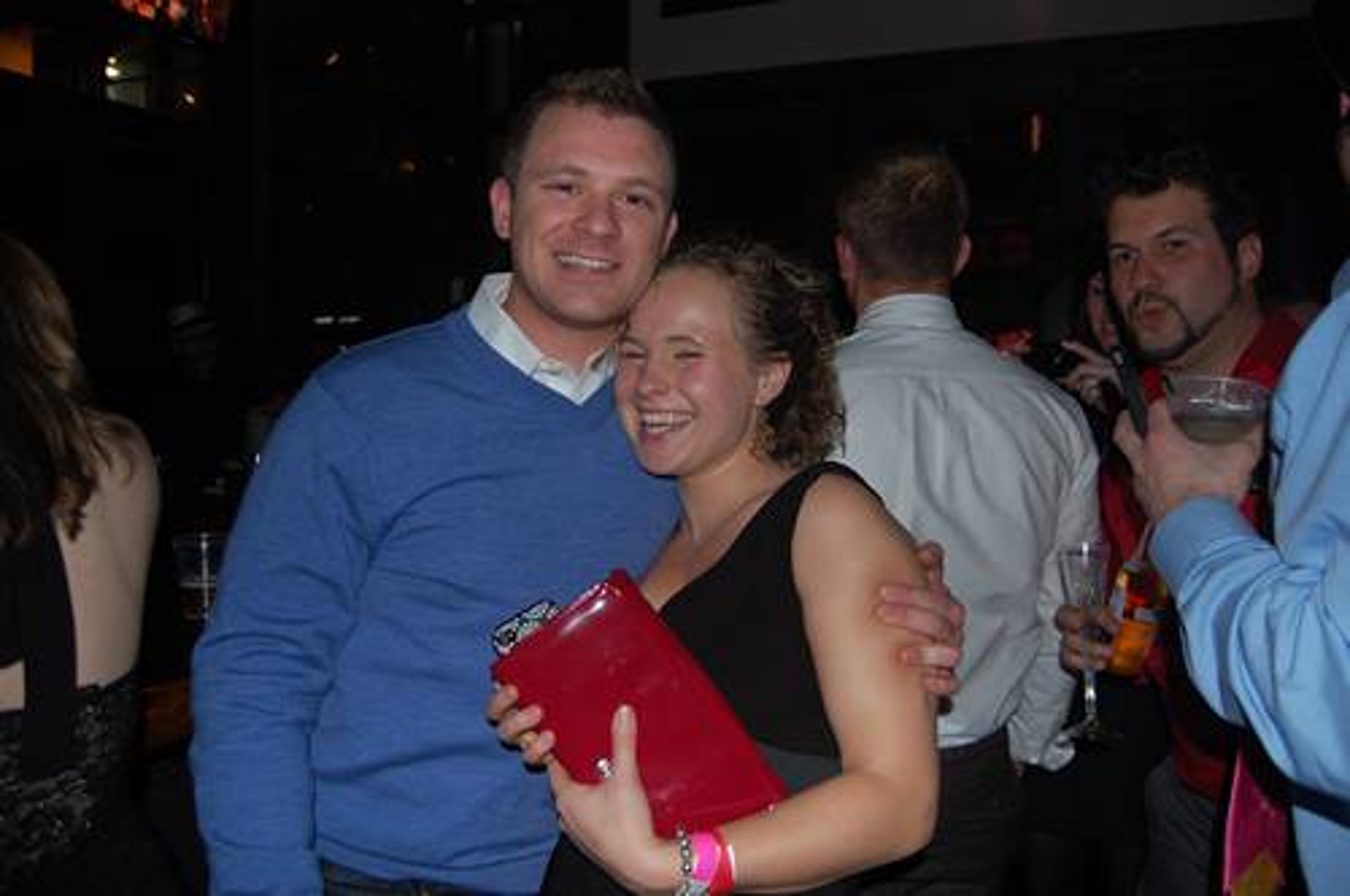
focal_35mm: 27
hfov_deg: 67.4
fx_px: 1011
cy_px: 448
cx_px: 675
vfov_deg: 47.8
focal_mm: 18
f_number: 3.5
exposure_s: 1/60
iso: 400
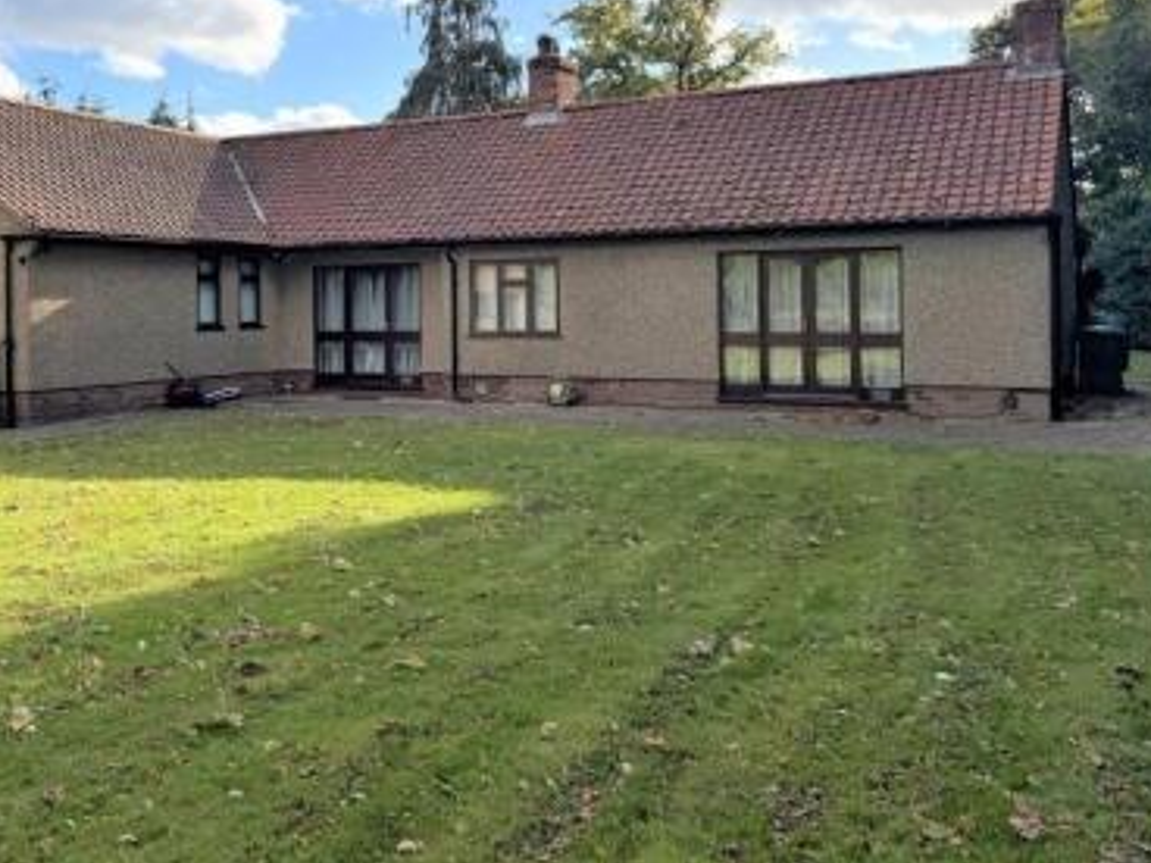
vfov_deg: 37.4
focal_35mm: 38
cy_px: 299
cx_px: 405
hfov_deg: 48.3
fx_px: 1264
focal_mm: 6.76
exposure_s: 1/4673
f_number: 1.78
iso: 100
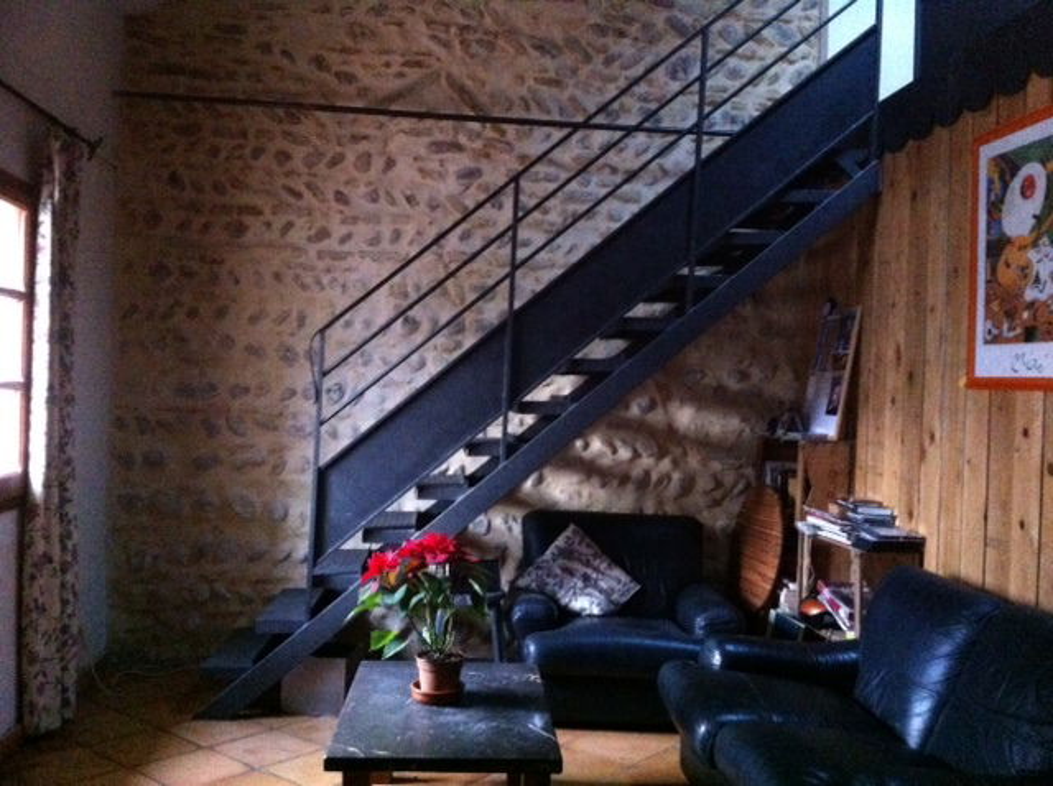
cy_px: 393
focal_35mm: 35
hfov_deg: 52.7
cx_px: 526
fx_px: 1063
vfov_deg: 40.6
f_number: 2.8
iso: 1000
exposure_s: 1/15
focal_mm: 3.85
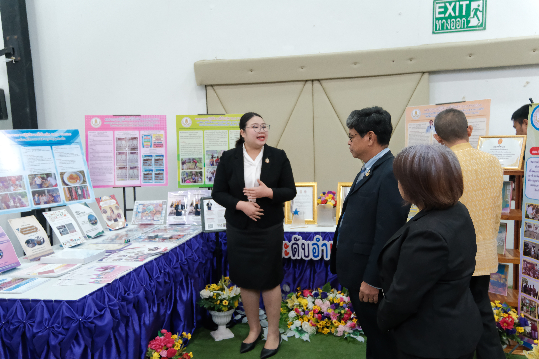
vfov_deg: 43.6
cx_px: 270
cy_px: 180
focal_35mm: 30
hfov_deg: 61.9
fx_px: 449
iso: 3200
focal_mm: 20
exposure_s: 1/125
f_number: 2.8
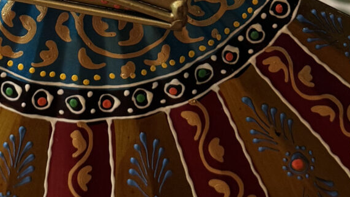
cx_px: 64
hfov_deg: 18.1
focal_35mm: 117
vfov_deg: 9.8
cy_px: -168
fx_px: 1086
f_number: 1.78
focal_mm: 6.76
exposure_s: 1/50
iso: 200
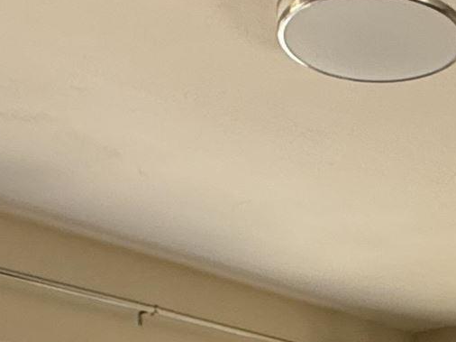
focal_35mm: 85
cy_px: 761
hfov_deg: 22.7
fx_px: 1119
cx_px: 375
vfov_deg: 13.7
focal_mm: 2.22
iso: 250
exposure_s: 1/99
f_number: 2.2
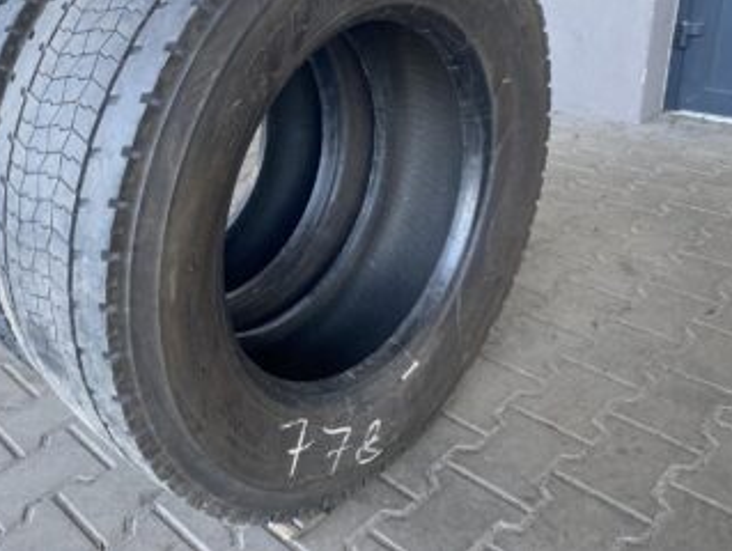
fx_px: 741
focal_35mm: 35
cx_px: 280
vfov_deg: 40.3
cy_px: 183
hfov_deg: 52.1
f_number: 1.8
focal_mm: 4.25
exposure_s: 1/100
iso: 100
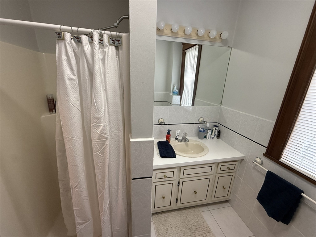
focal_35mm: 14
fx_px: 128
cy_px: 118
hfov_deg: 102.1
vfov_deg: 85.7
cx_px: 158
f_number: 2.2
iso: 320
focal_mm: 2.22
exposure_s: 1/60
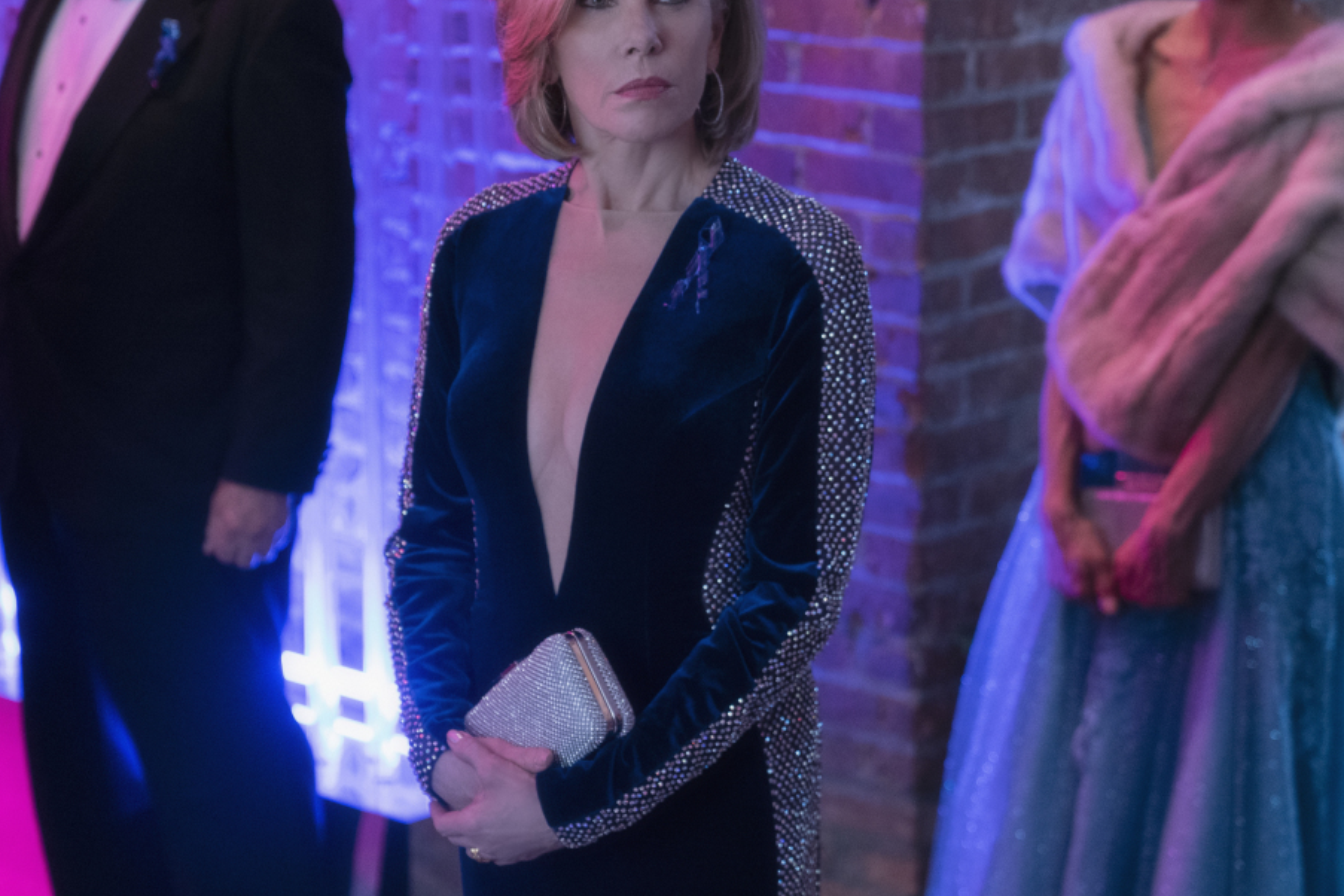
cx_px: 603
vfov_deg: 14.7
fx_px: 3472
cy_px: 365
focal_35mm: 93
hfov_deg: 21.9
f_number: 3.2
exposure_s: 1/125
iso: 3200
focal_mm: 70
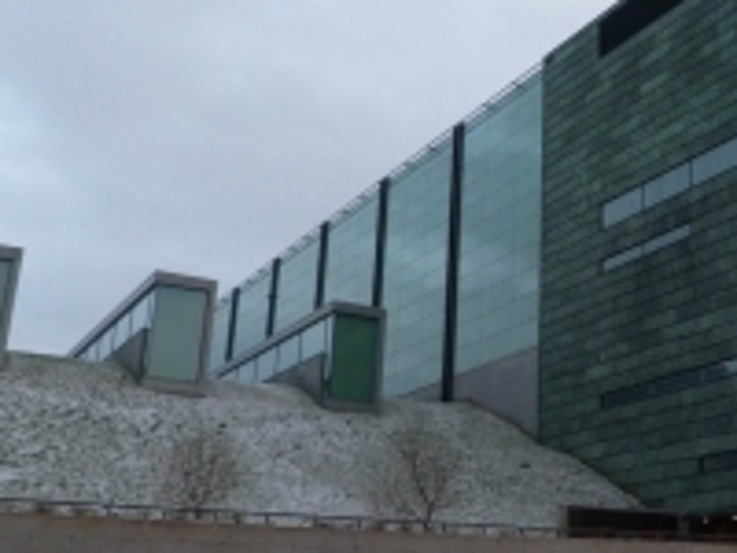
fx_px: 1065
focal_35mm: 50
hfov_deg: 36.5
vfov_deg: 29.1
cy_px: 243
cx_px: 615
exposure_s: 1/60
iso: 250
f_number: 2.8
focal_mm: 4.5
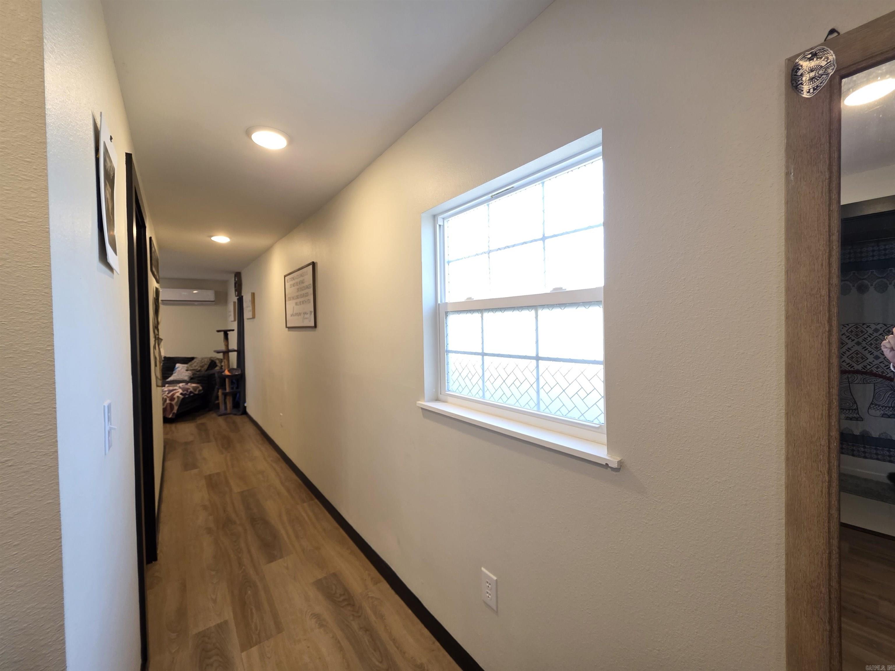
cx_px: 448
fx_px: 336
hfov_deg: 106.2
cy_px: 336
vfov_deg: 89.9
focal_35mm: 13
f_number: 1.9
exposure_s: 1/60
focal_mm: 2.2
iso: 160
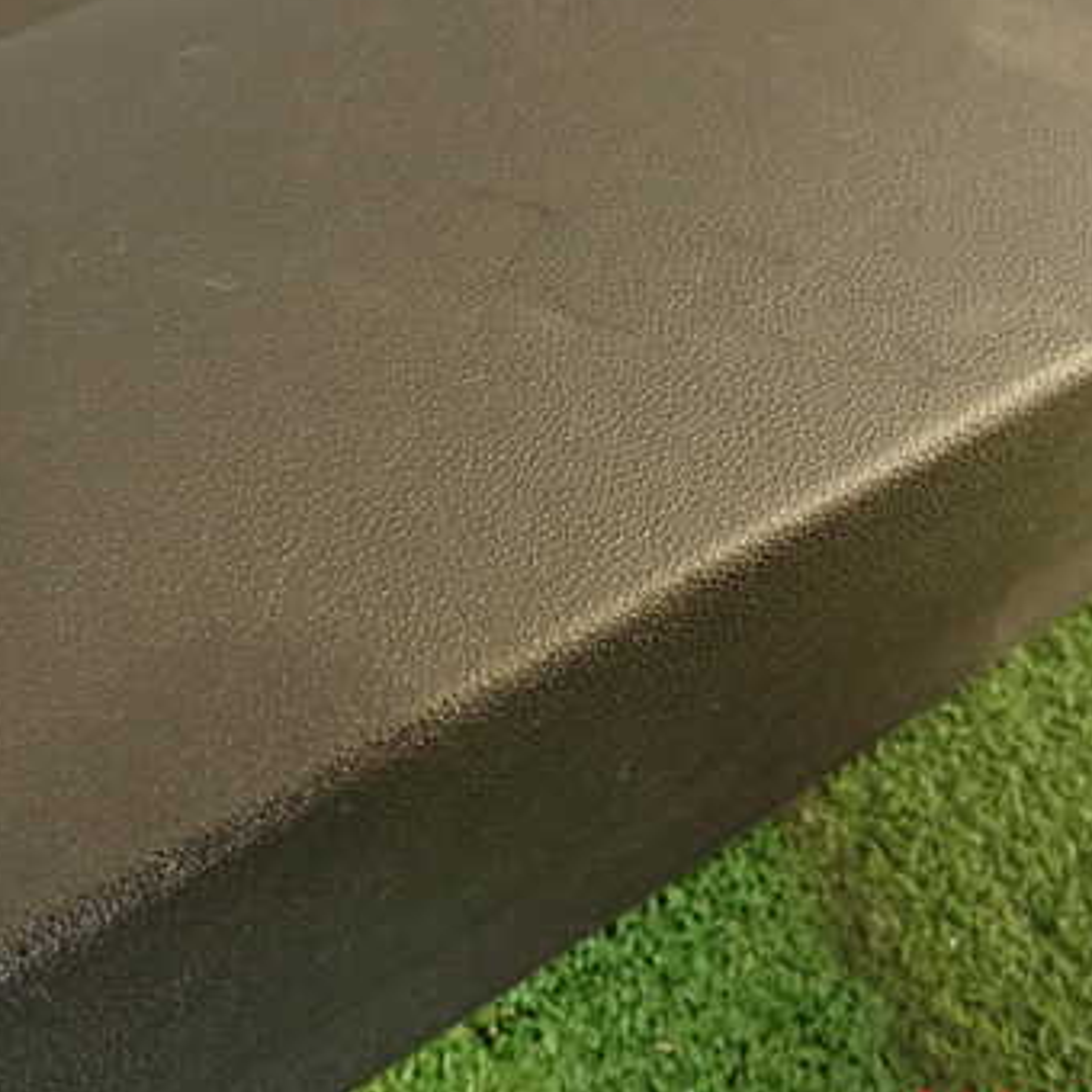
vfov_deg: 42.6
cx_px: 681
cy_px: 440
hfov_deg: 42.5
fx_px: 1392
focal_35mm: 39
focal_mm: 4.5
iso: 250
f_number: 2
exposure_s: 1/30
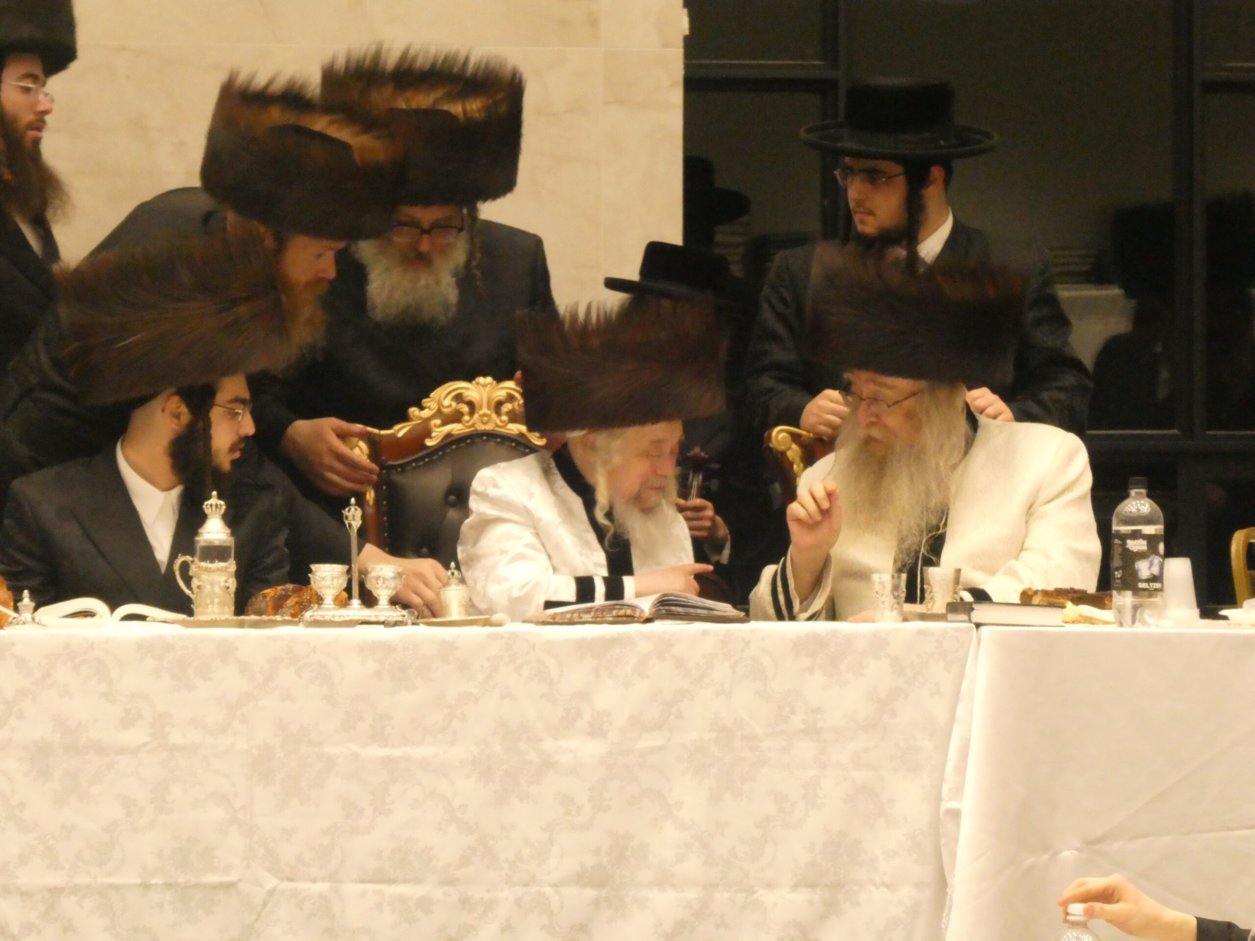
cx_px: 628
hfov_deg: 9.9
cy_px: 470
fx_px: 7251
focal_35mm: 200
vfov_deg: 7.4
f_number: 5.6
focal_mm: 35.8
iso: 1250
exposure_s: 1/80
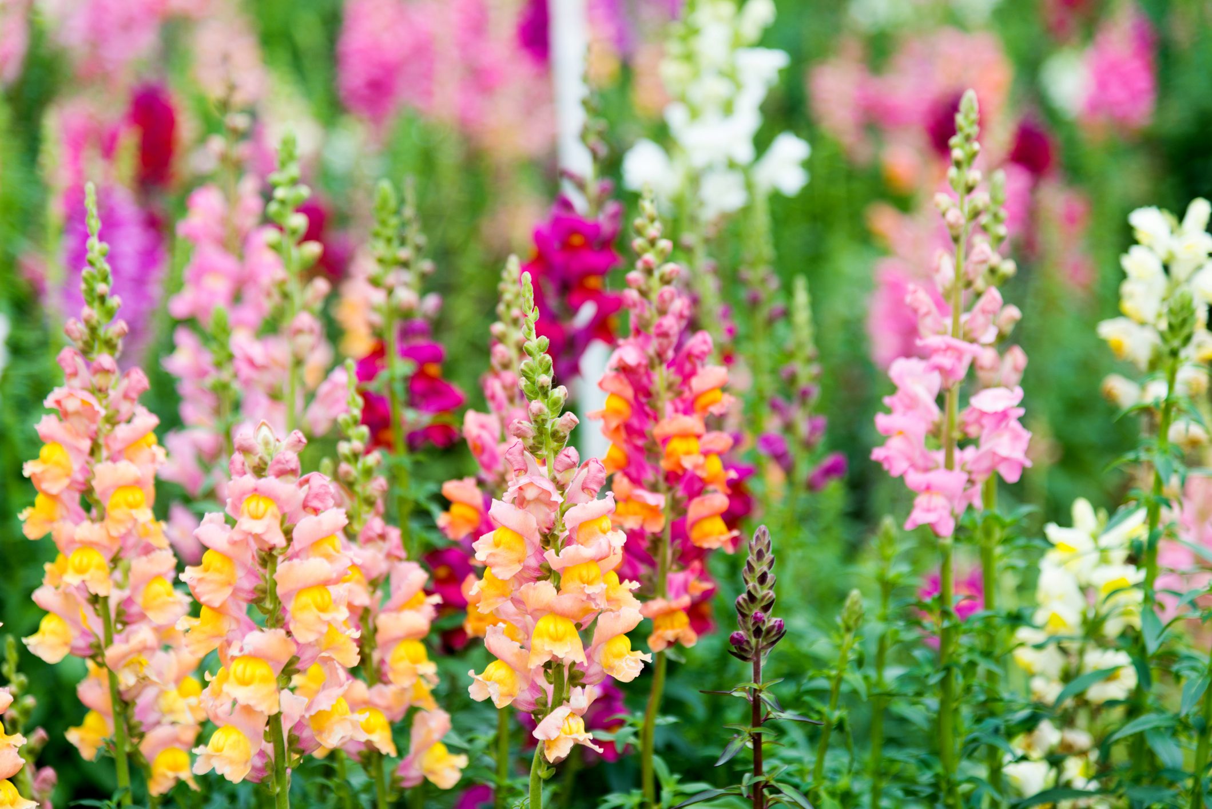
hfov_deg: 17.1
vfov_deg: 11.4
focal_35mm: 120
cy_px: 404
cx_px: 606
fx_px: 4041
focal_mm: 120
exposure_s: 1/200
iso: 100
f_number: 4.5
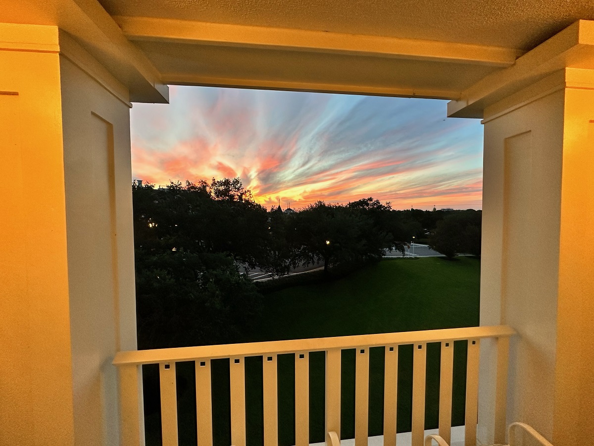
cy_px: 223
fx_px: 240
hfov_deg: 102.1
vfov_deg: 85.7
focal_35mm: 14
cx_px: 297
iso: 160
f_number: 2.2
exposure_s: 1/60
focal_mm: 2.22
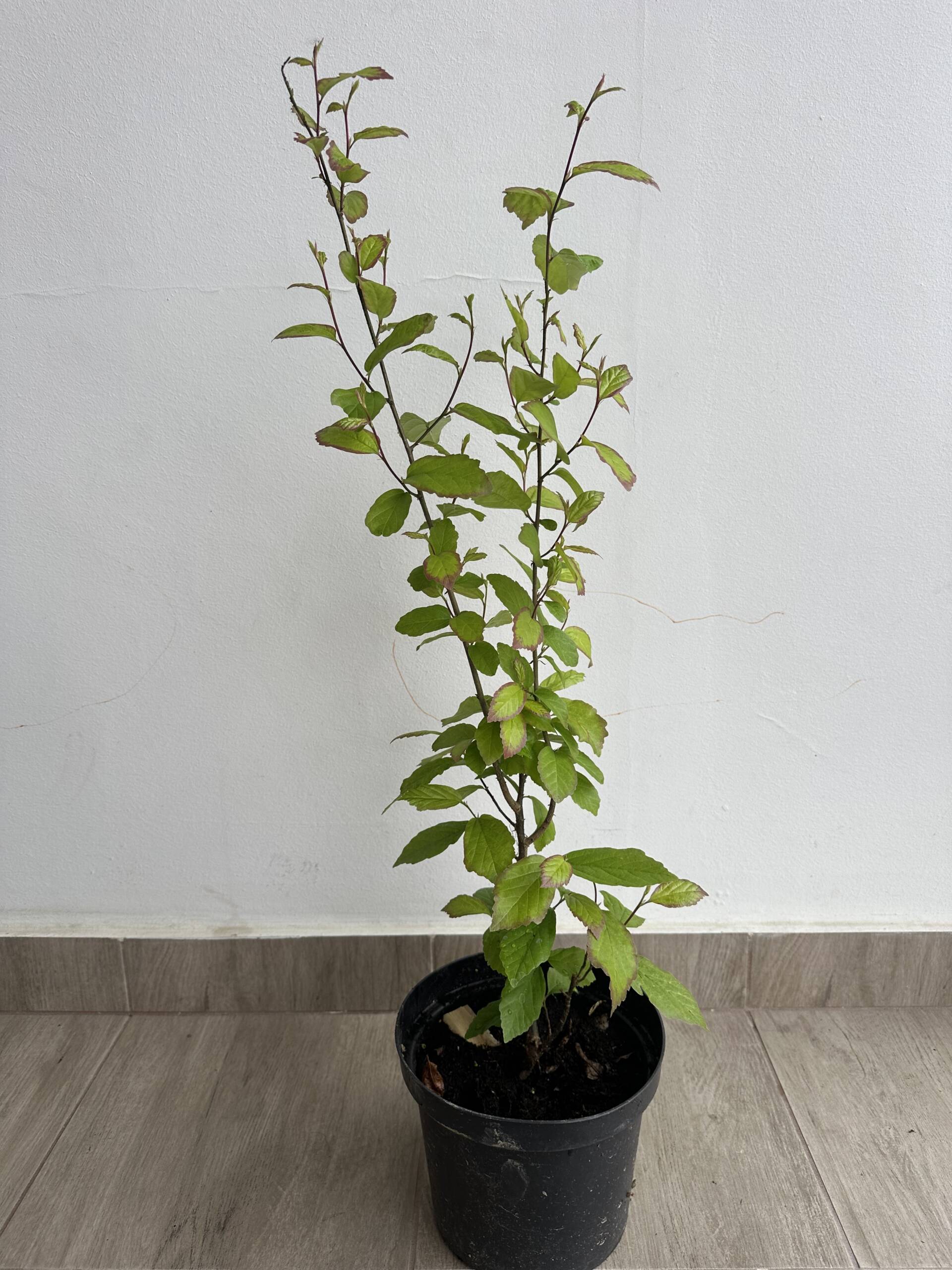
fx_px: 880
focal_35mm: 24
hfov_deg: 56.8
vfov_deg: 71.6
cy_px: 635
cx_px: 476
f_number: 1.78
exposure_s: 1/121
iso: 80
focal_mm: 6.86
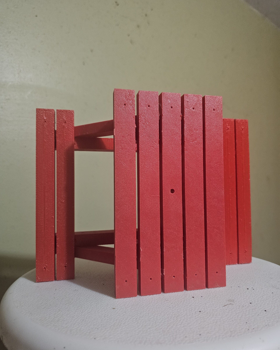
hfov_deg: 58.8
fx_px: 249
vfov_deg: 70.3
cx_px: 140
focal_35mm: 24
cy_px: 178
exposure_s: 1/120
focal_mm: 6.3
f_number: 1.7
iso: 400
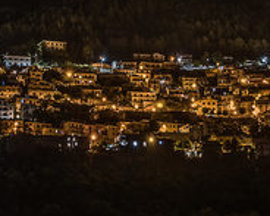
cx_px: 163
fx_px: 1174
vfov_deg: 10.4
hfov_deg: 13.1
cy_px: -9
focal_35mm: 147
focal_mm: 48
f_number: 4
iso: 400
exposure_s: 20
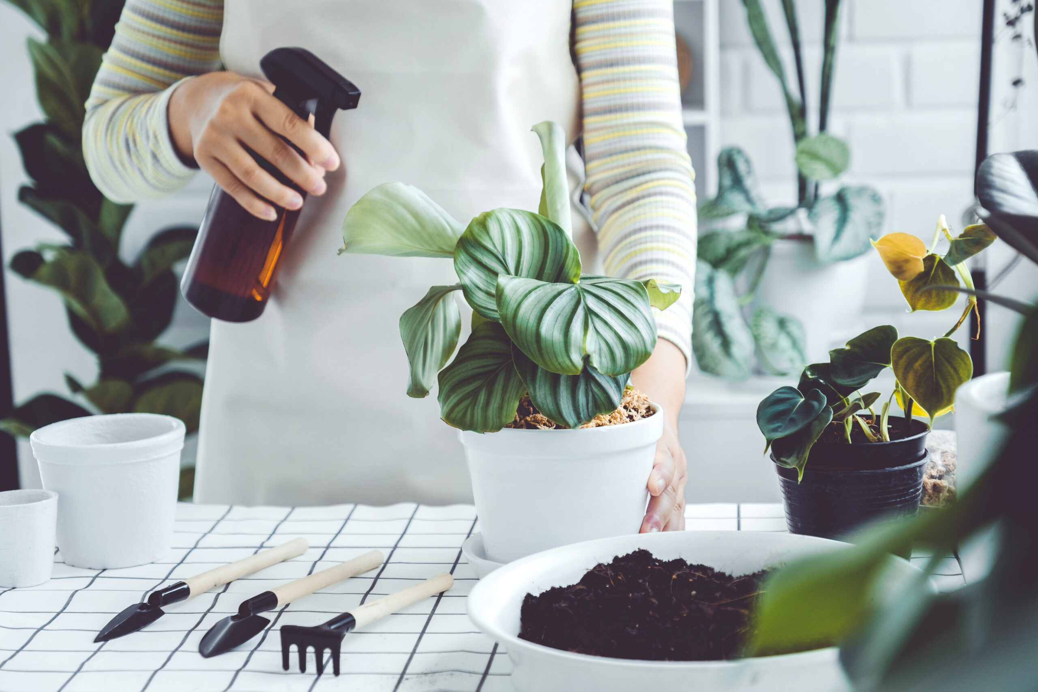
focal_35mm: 68
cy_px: 346
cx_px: 519
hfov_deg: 29.7
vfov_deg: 20.0
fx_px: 1961
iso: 200
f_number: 2.8
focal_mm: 45.5
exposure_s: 1/200
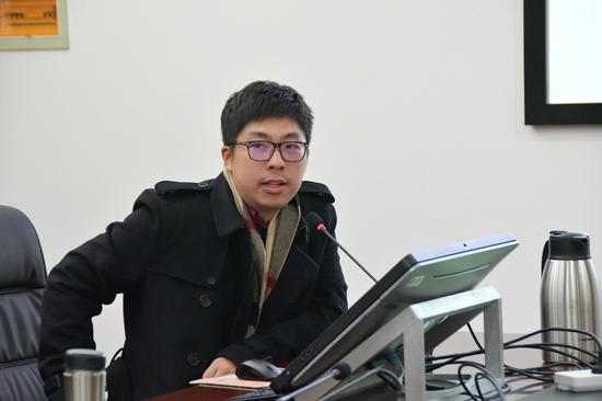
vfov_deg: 8.2
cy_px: 200
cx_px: 301
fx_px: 2808
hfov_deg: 12.2
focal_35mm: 168
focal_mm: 112
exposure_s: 1/160
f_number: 6.3
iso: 8000
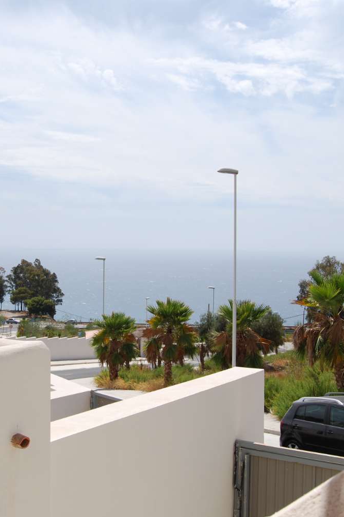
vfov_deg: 38.4
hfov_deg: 25.9
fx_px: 742
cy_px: 259
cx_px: 97
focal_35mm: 52
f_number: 9
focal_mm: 23
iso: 100
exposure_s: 1/320
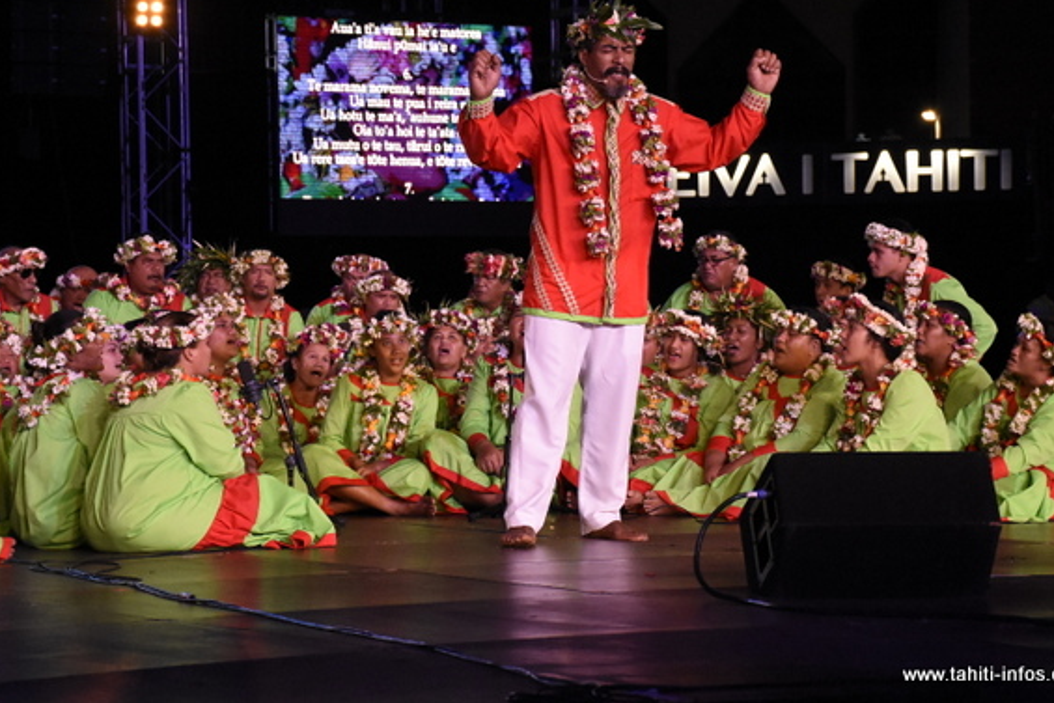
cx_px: 524
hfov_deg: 17.2
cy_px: 311
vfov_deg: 11.5
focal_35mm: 119
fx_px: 3485
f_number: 7.1
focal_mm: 70
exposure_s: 1/250
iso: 6400
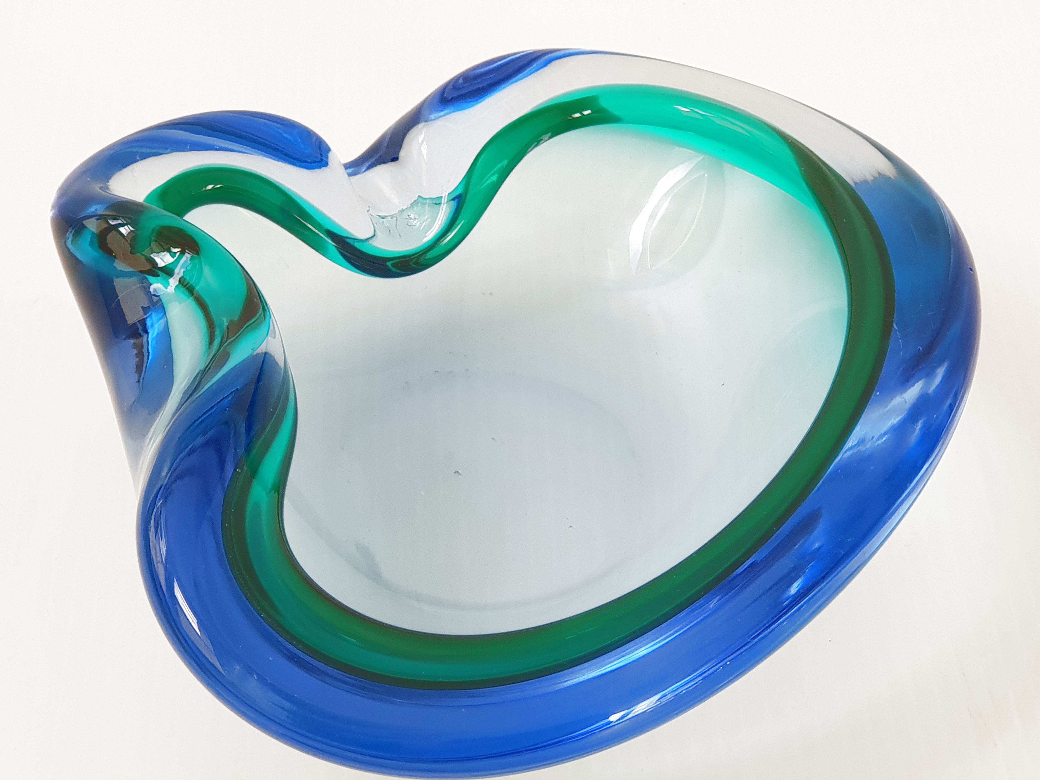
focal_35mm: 53
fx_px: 1592
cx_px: 523
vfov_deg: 27.5
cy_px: 383
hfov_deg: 36.2
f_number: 2.4
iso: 50
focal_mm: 6
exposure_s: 1/100
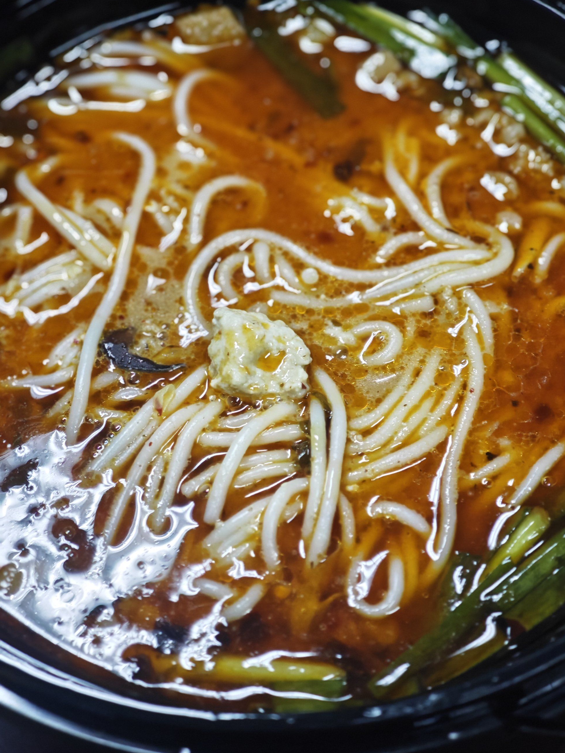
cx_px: 295
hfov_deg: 18.7
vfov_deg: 24.7
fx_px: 1720
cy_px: 369
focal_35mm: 79
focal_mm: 12.28
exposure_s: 1/100
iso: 320
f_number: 1.8
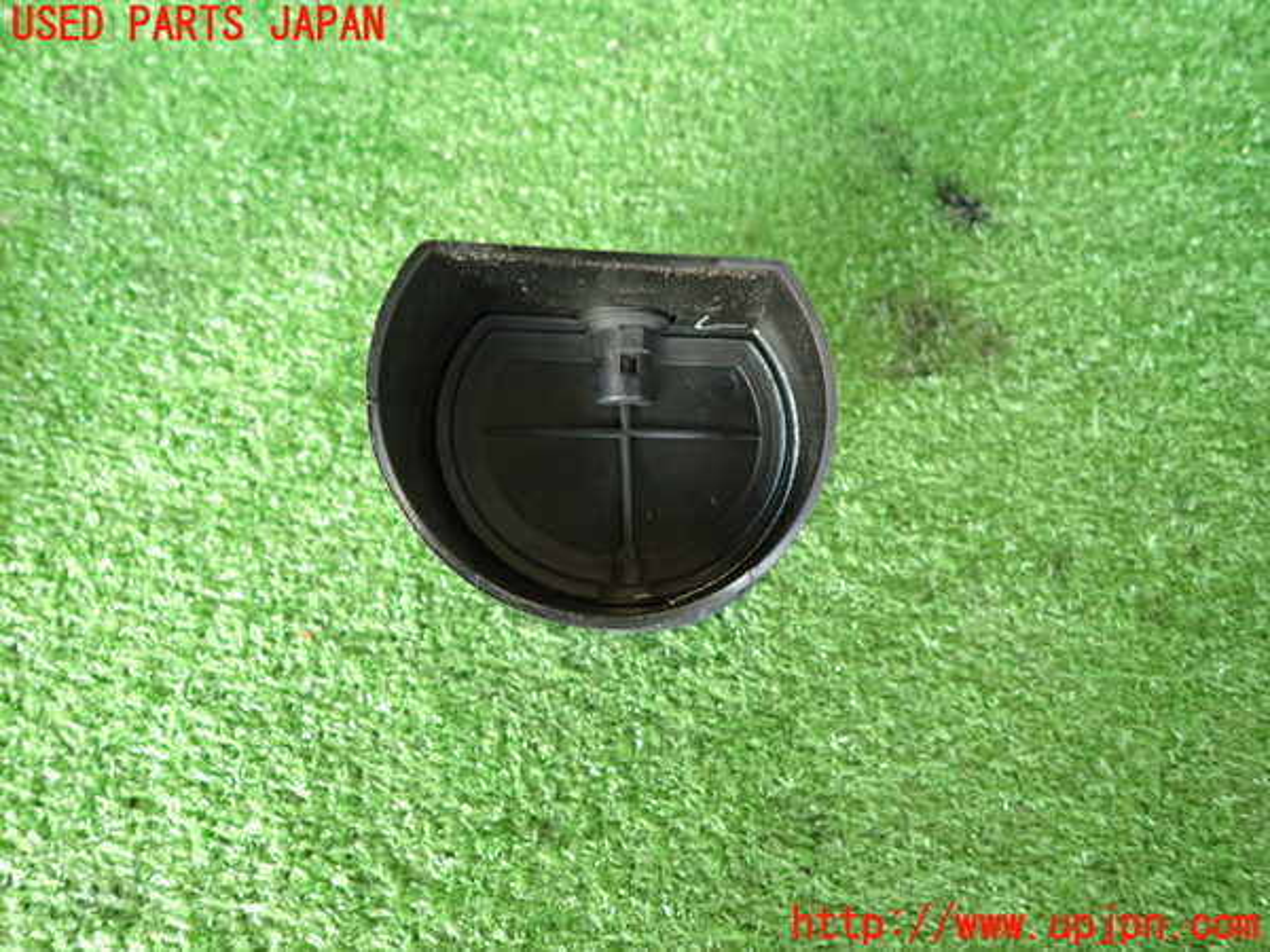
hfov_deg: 69.4
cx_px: 635
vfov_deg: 54.9
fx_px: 917
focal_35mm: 25
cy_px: 476
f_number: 2
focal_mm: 4.5
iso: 250
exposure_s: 1/30
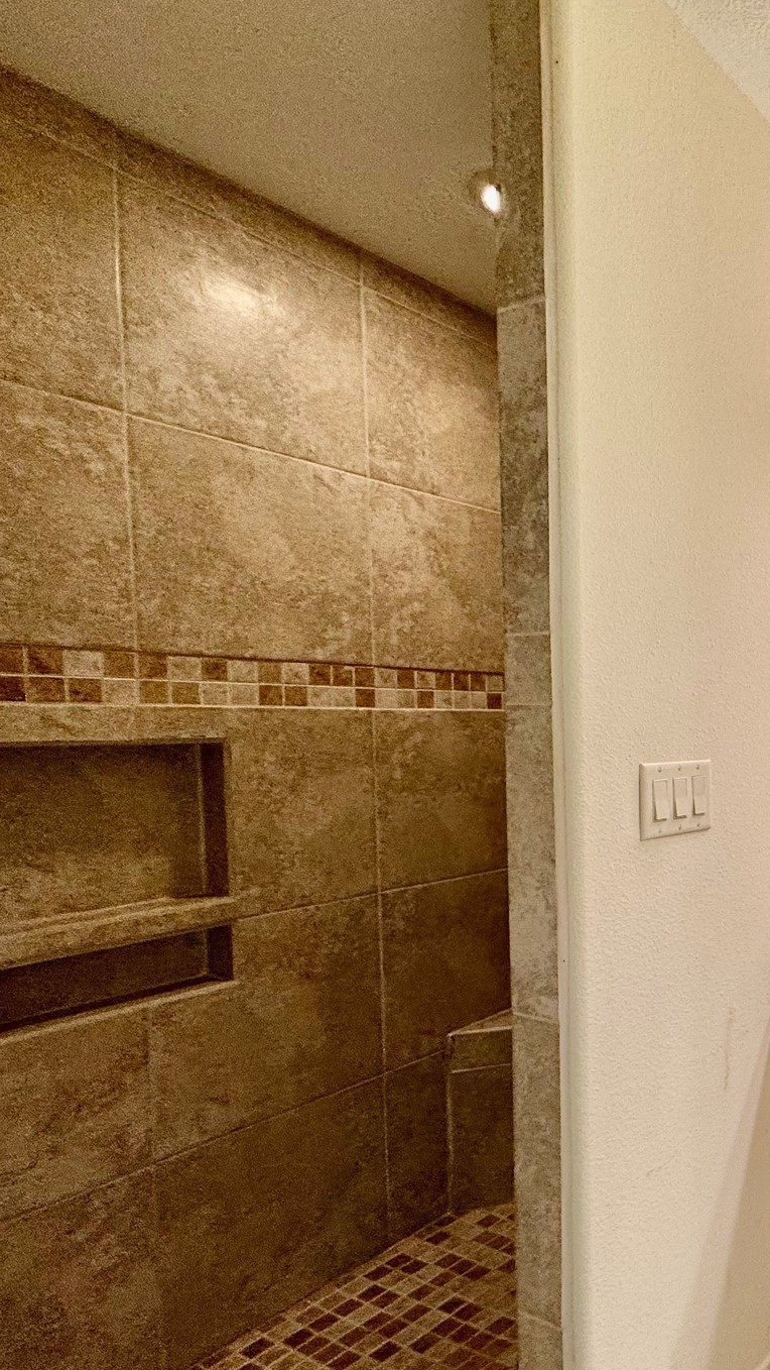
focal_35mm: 23
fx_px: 835
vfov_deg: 78.4
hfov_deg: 36.7
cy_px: 765
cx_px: 944
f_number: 2.2
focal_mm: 2.22
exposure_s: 1/120
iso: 125
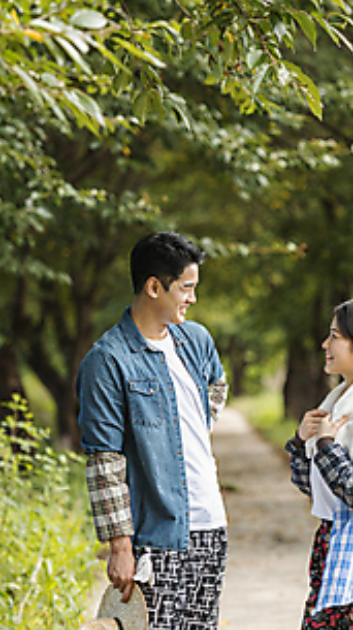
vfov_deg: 13.0
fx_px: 2753
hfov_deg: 7.3
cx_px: 187
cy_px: 258
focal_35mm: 165
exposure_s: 1/500
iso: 200
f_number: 2.8
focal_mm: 120
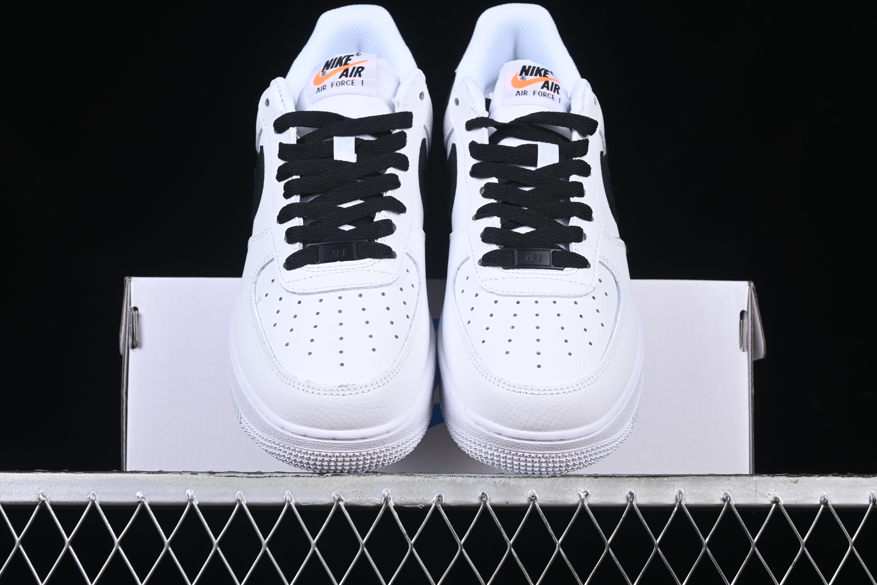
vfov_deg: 18.2
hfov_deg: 27.0
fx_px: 1827
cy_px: 292
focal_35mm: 75
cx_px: 438
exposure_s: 1/100
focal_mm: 50
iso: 160
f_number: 8
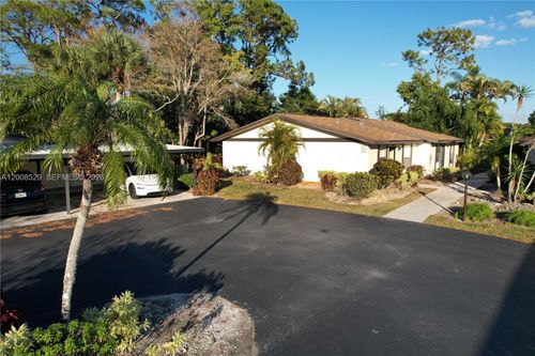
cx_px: 268
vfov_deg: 57.2
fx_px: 327
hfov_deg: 78.6
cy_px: 178
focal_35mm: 22
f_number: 2.8
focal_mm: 8.38
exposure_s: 1/1500
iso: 110
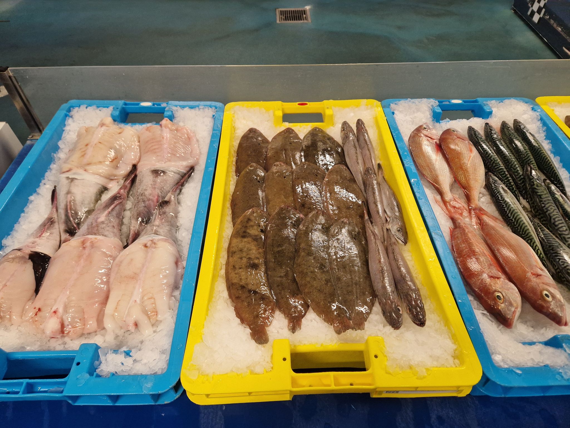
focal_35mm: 23
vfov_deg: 58.9
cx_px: 285
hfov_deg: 73.9
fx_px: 379
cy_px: 214
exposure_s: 1/100
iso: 500
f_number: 1.8
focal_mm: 5.4
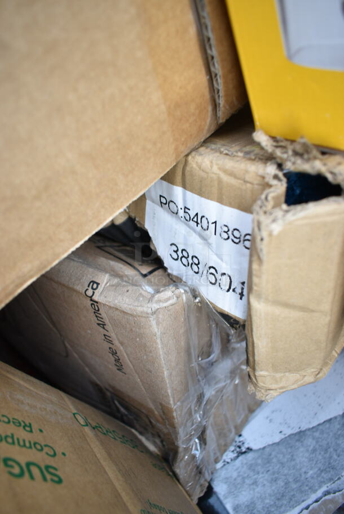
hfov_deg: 48.0
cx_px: 172
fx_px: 386
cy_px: 257
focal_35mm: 27
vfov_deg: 67.3
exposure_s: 1/50
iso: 100
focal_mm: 18
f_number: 3.5
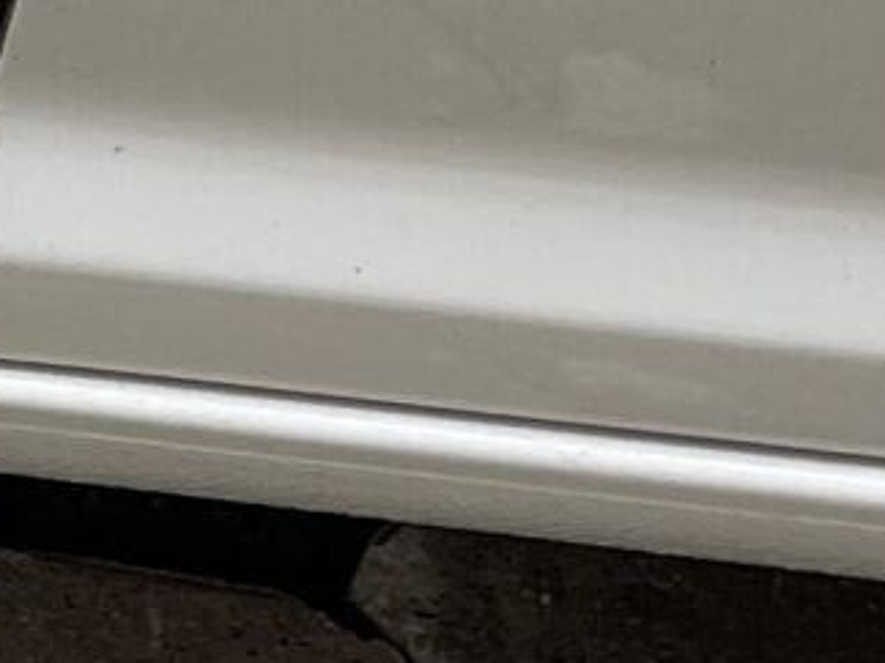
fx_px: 5265
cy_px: -247
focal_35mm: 206
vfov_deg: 7.1
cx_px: -1397
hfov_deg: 8.6
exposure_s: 1/121
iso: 100
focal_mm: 5.1
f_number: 1.6
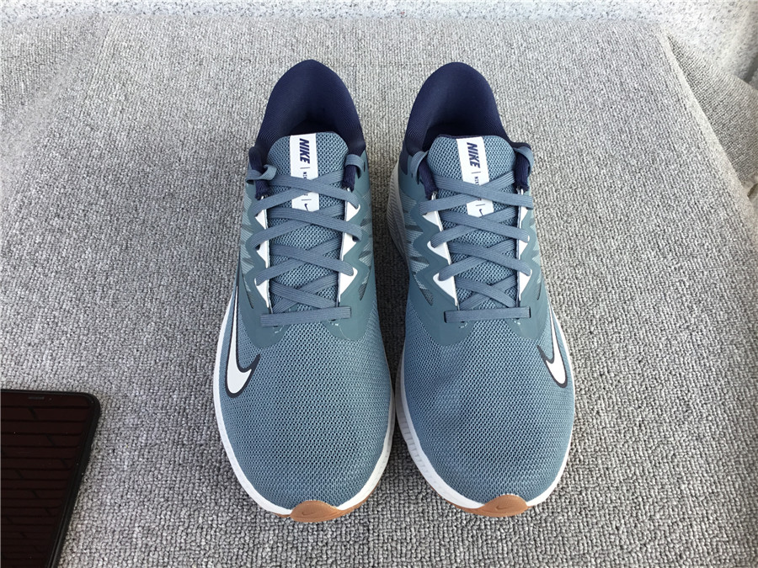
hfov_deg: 58.4
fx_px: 679
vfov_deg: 45.4
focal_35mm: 31
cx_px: 379
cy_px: 284
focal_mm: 3.3
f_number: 2.4
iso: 25
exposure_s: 1/111
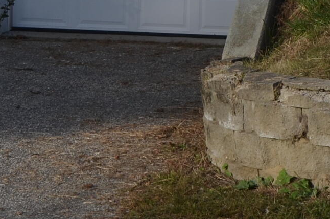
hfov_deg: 11.2
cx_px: 405
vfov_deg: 7.2
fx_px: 1656
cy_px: -247
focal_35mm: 181
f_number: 8
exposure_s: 1/250
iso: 125
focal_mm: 26
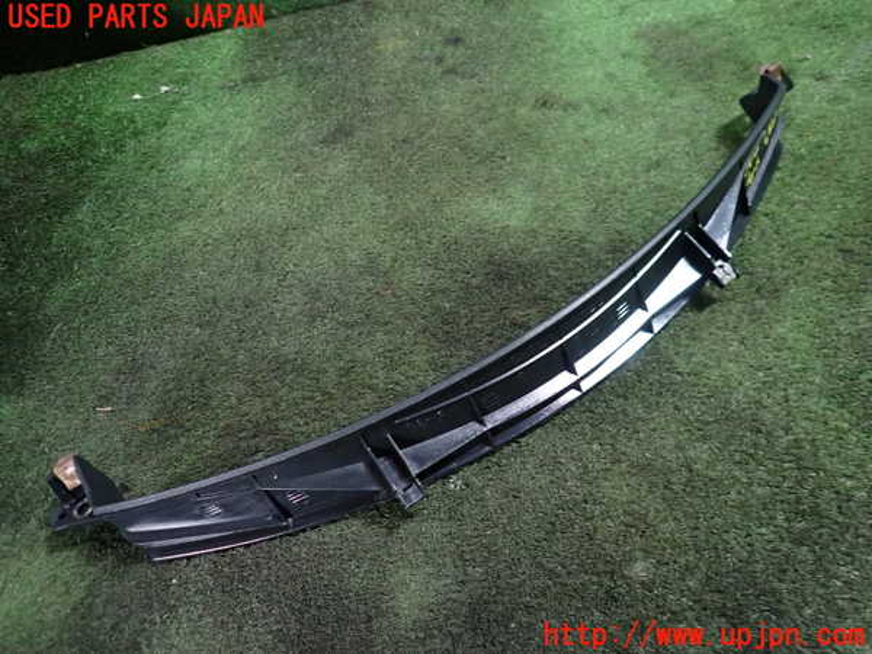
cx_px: 436
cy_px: 327
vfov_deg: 54.9
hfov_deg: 69.4
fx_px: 630
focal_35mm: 25
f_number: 2
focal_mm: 4.5
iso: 320
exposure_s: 1/30
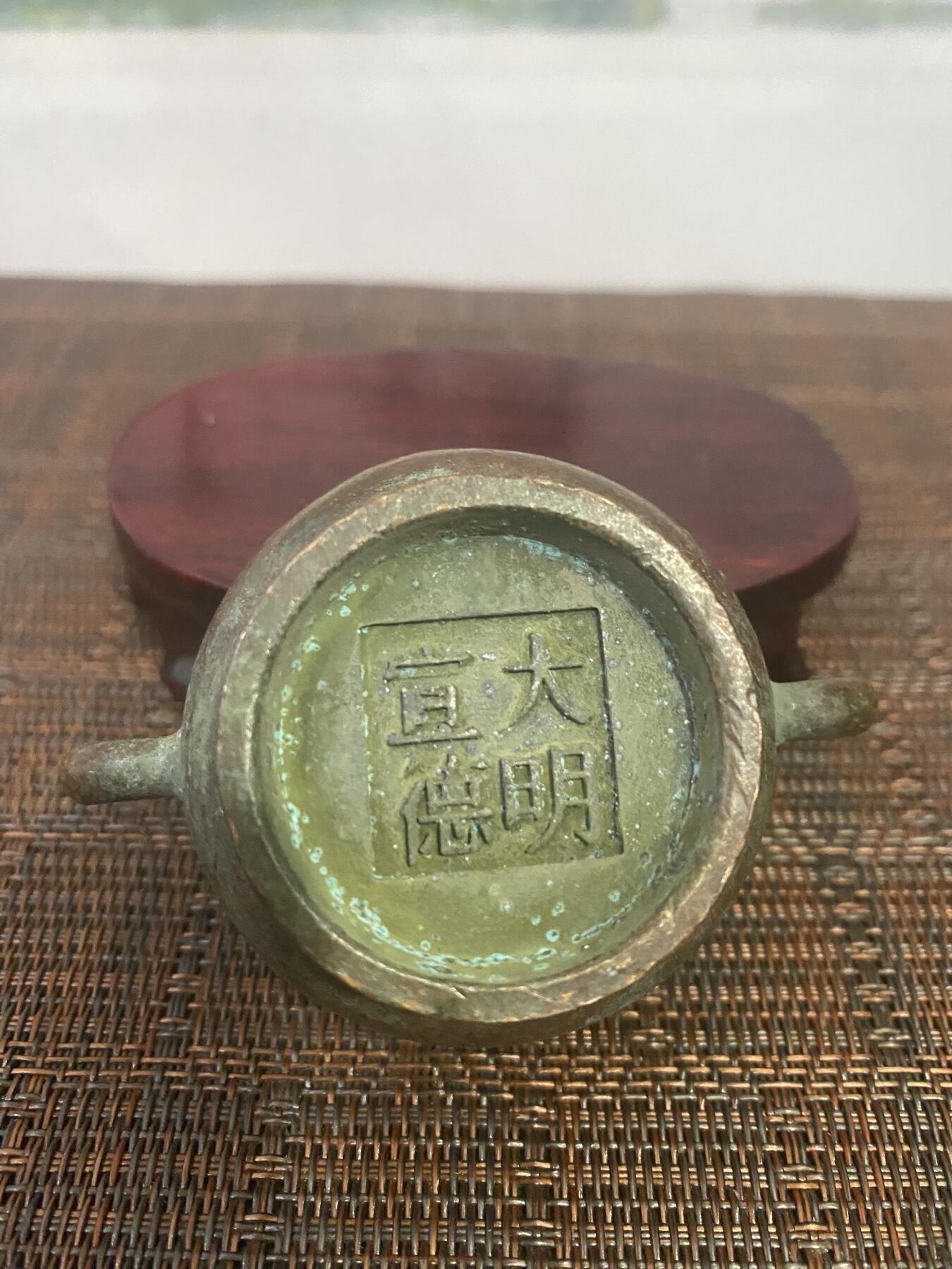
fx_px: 953
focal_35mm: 26
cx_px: 476
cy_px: 634
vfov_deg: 67.3
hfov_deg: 53.1
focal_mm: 4.25
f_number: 1.8
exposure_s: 1/50
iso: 400
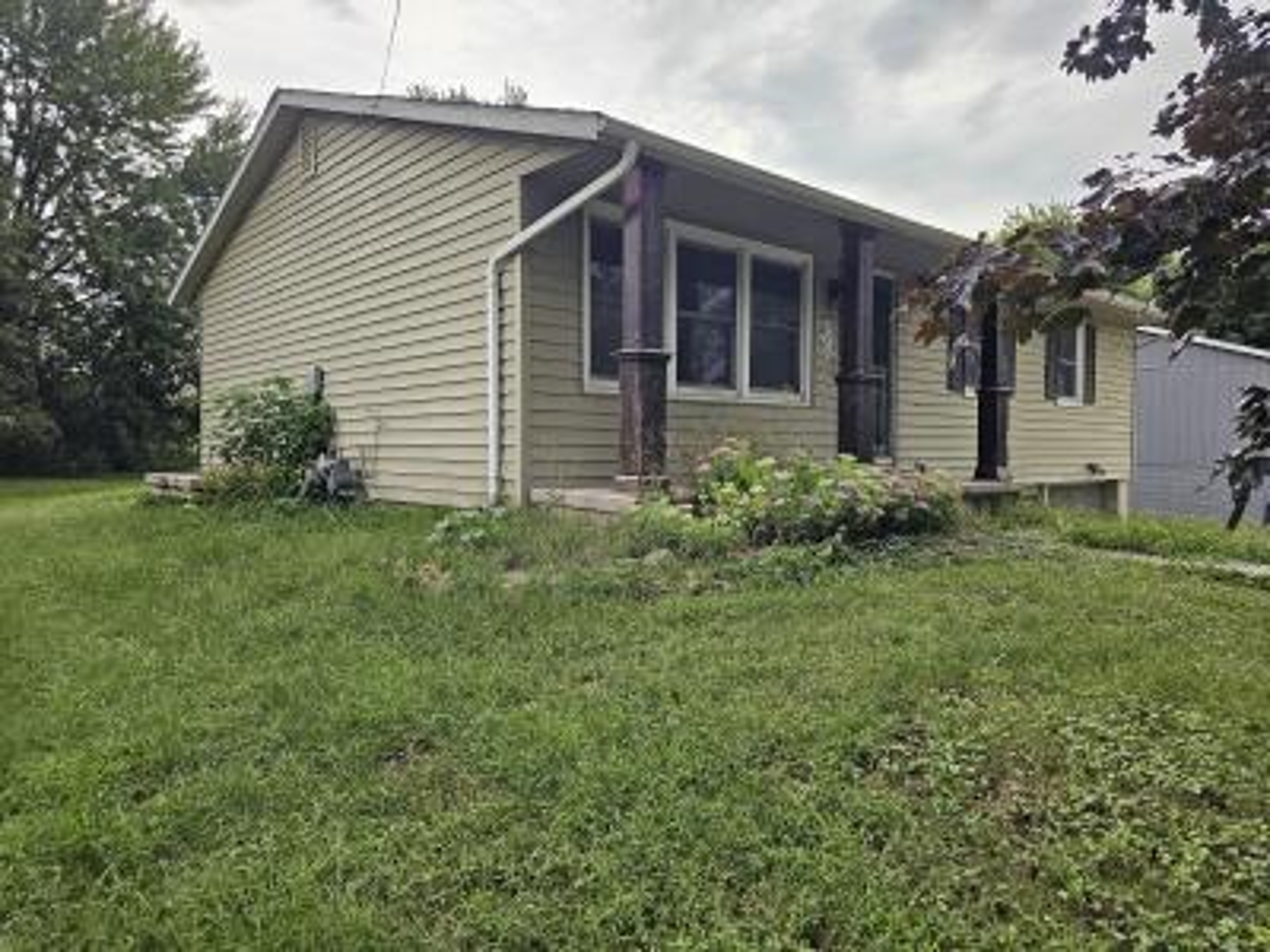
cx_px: 635
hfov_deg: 73.9
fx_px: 844
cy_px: 476
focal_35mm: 23
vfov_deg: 58.9
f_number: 1.7
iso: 160
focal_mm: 6.3
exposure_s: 1/120
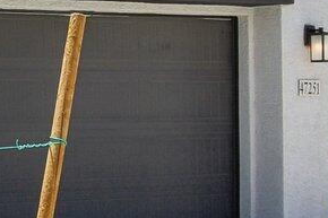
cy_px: -58
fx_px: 1739
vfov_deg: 7.1
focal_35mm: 191
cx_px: -532
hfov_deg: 9.3
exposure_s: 1/320
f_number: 8
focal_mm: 18
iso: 100
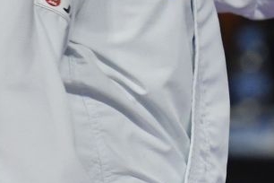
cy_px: -44
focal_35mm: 2467
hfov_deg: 0.8
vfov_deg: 0.6
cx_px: 193
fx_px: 18775
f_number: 4
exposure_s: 1/800
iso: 1250
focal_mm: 280
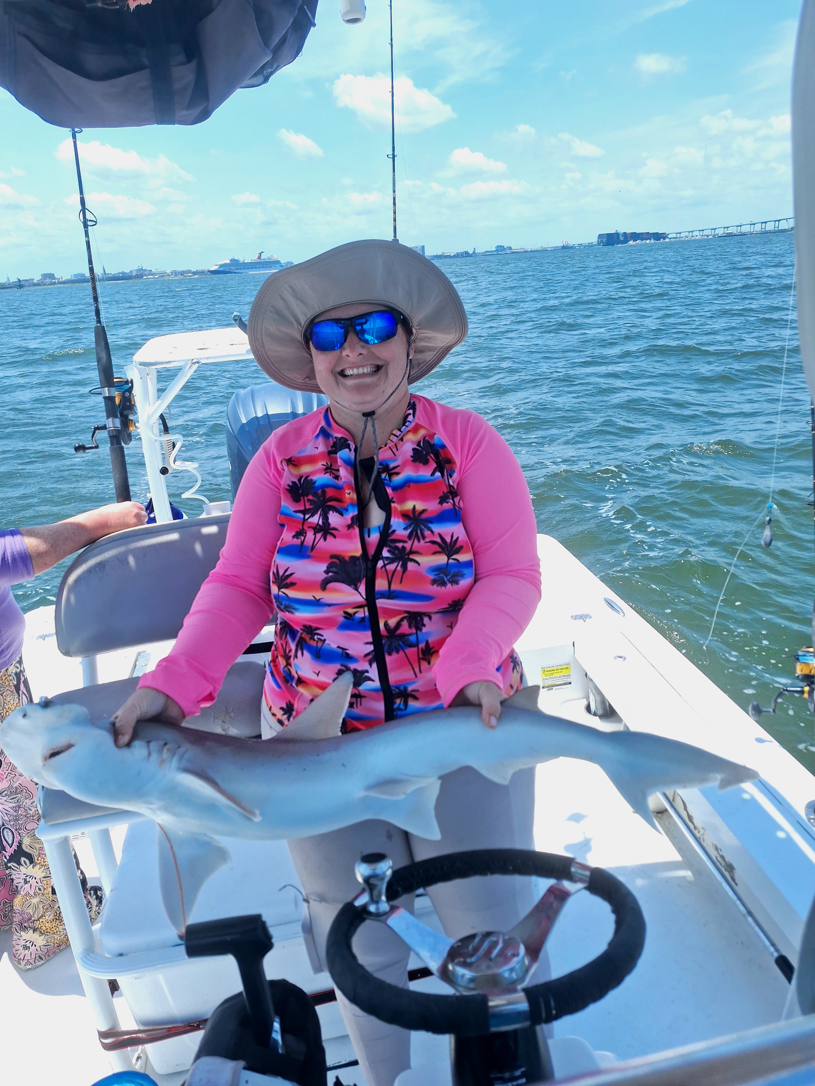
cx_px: 408
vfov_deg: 73.9
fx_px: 722
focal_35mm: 23
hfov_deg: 58.9
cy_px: 543
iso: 40
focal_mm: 5.54
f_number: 1.8
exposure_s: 1/2000
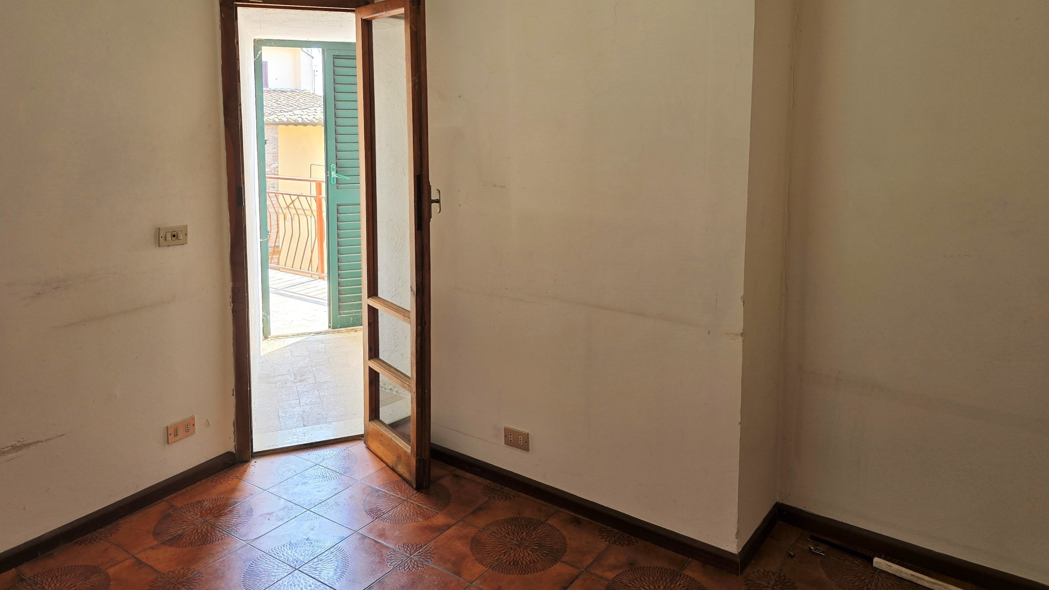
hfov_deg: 71.9
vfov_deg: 43.7
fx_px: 723
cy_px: 192
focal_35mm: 26
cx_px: 517
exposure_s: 1/100
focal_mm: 6.3
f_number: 1.7
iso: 32
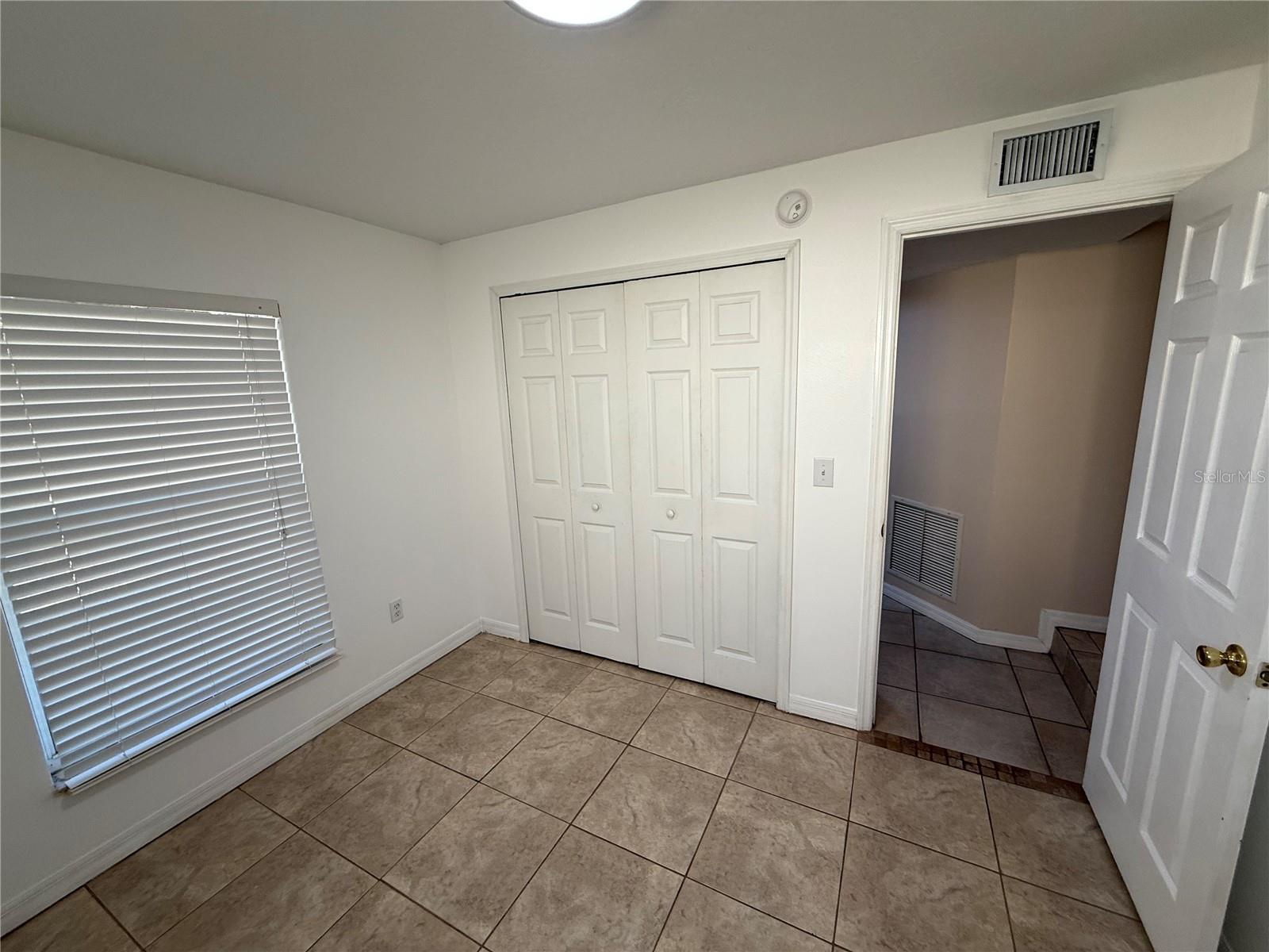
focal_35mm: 14
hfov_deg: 102.1
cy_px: 476
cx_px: 634
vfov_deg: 85.7
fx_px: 513
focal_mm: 2.22
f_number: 2.2
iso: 80
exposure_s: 1/120
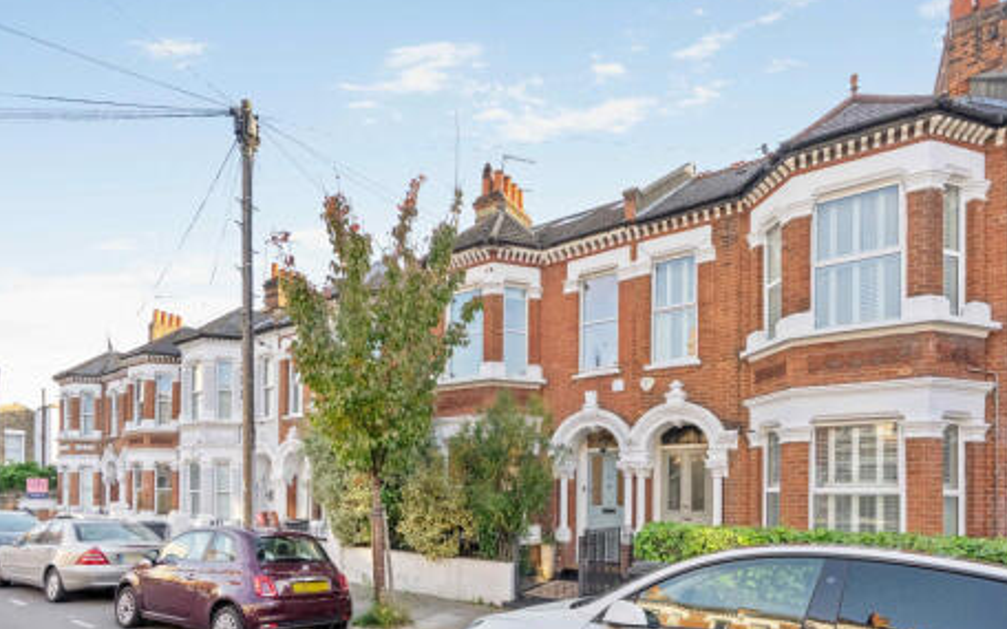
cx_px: 521
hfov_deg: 94.3
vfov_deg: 67.9
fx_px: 467
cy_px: 334
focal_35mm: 17
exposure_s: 1/3000
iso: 1000
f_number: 8
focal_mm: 16
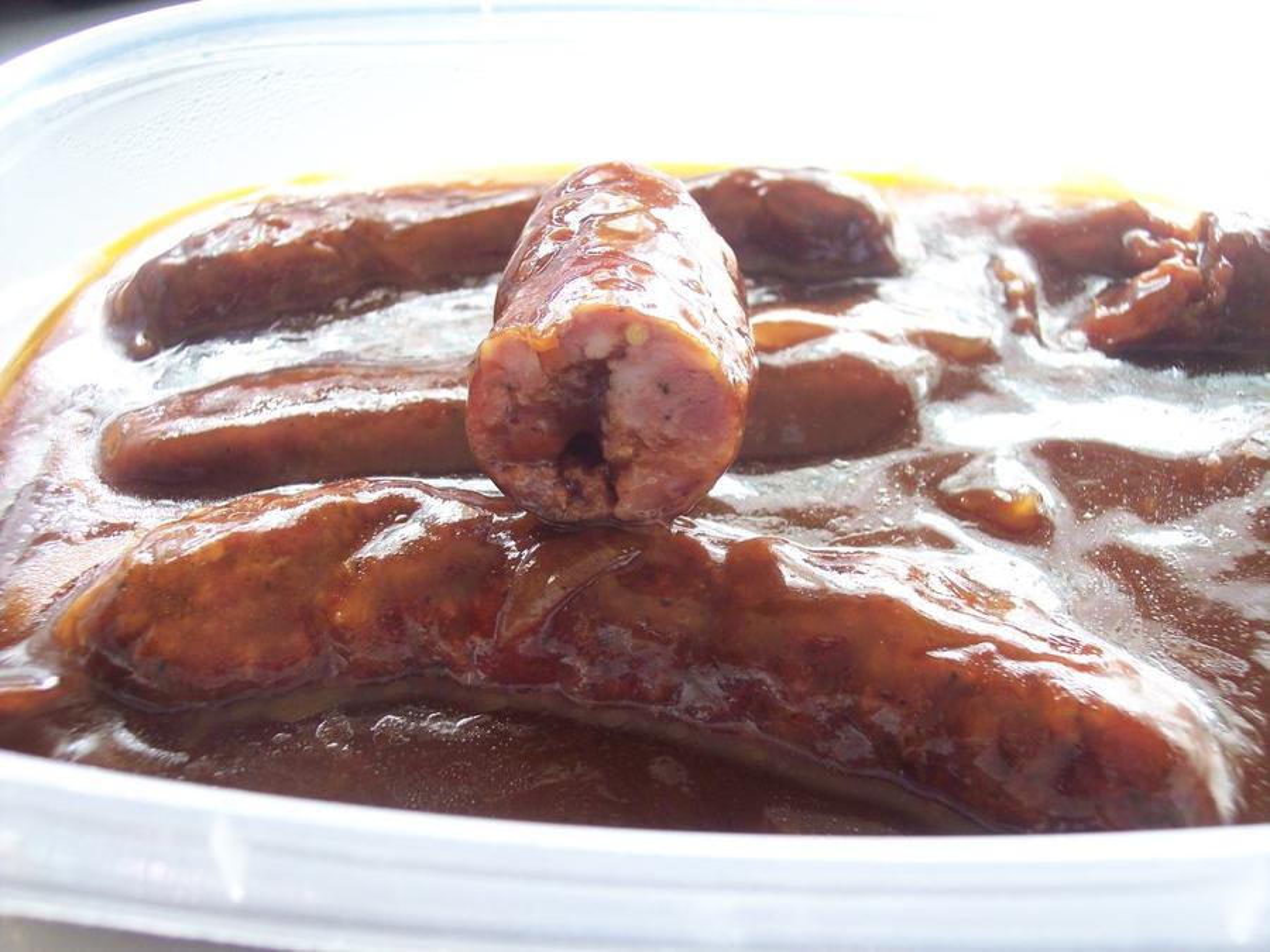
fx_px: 1431
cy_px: 476
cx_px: 635
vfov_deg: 36.8
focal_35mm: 39
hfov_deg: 47.9
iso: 200
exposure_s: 1/30
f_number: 3.4
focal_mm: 8
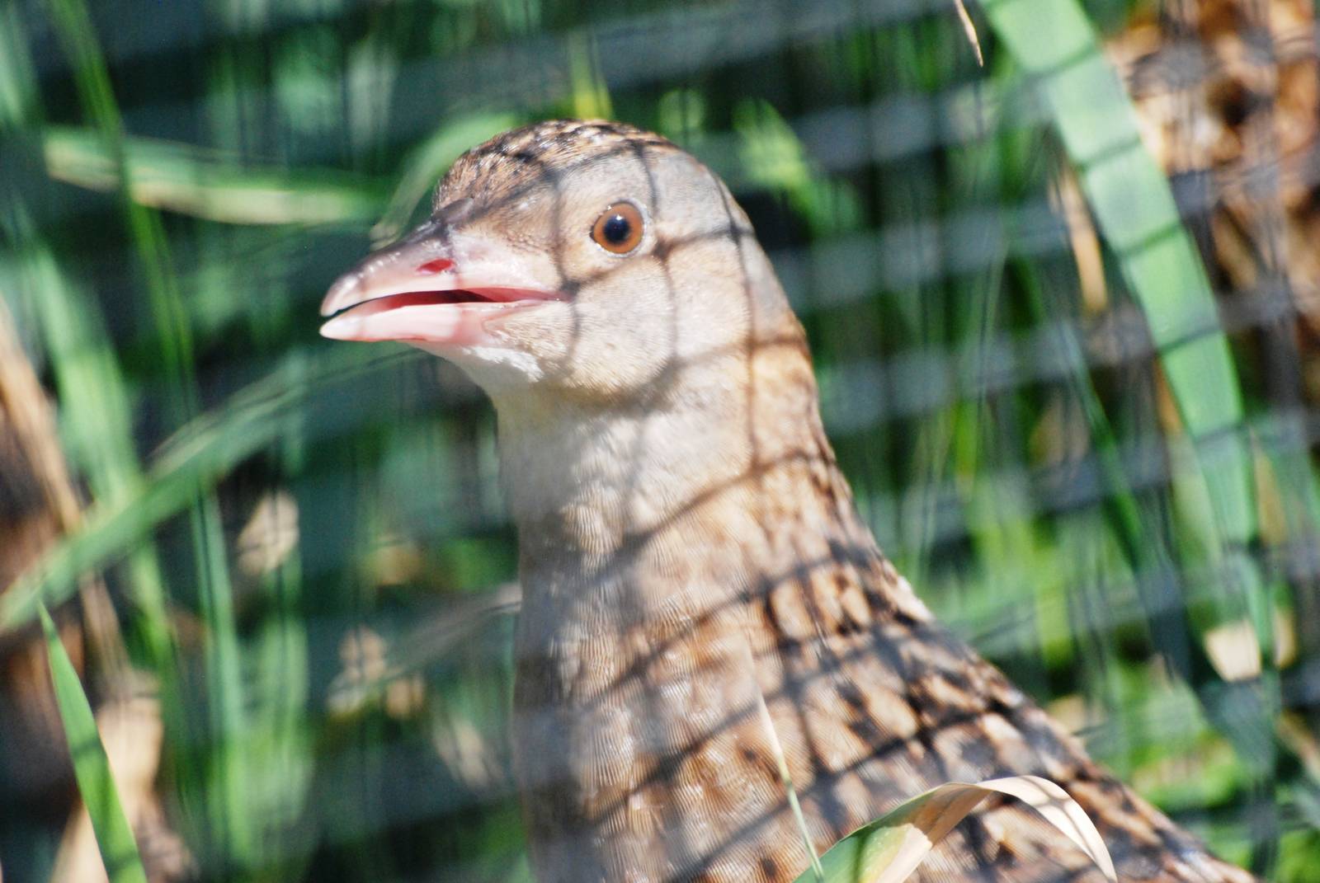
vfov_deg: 3.1
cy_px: 442
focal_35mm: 450
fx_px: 16519
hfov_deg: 4.6
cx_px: 660
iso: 1000
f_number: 5.6
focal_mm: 300
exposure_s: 1/1000
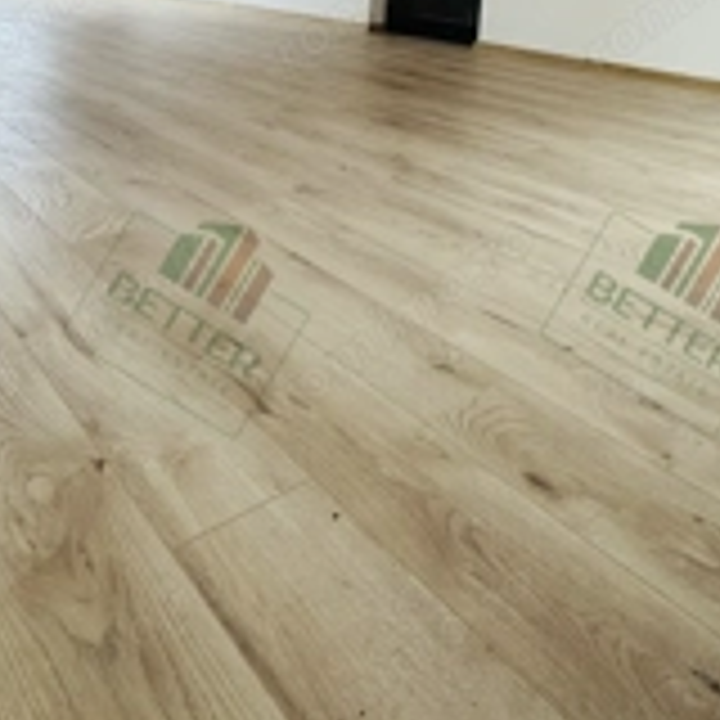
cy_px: 45
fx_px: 729
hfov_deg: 51.8
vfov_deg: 46.3
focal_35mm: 31
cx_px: 256
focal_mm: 2.22
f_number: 2.2
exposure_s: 1/99
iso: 80
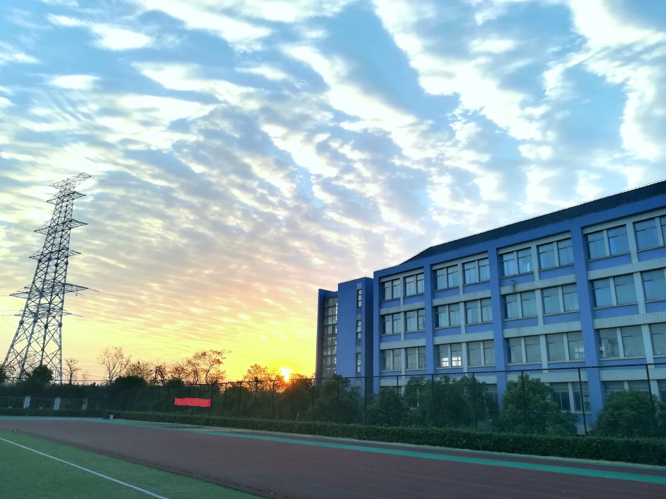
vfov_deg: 53.1
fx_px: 500
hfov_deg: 67.3
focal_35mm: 26
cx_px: 333
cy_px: 250
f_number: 2.2
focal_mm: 3.83
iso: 50
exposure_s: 1/304
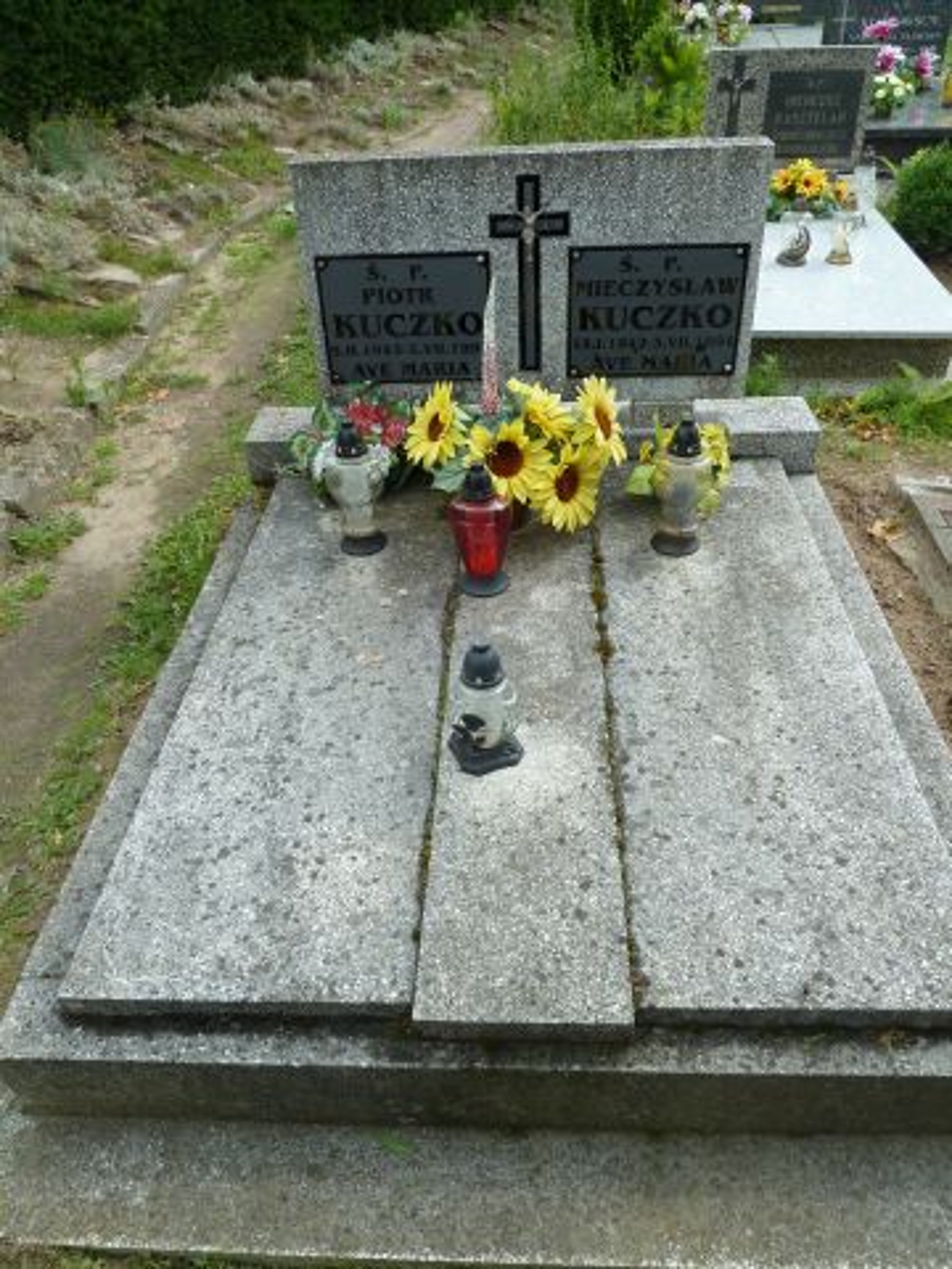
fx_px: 917
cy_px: 634
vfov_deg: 69.4
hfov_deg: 54.9
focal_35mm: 25
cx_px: 476
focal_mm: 4.1
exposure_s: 1/250
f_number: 4
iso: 80
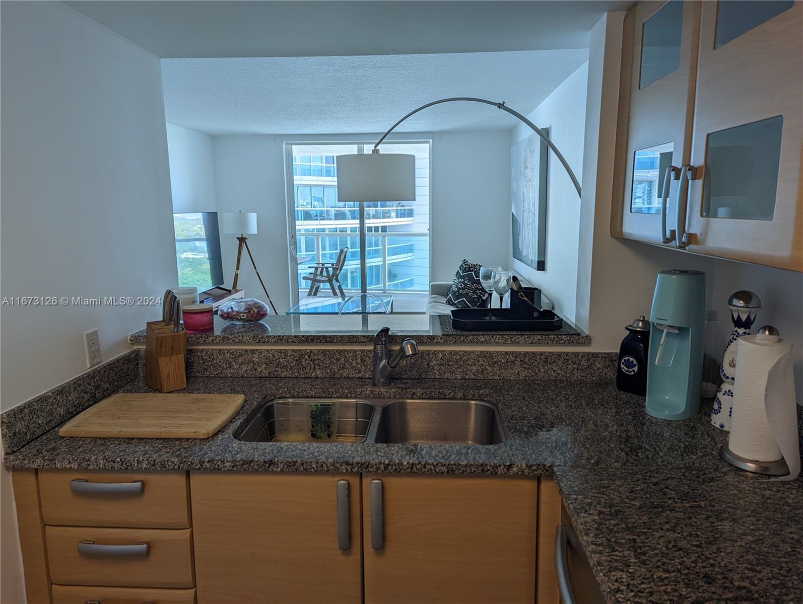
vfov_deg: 56.9
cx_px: 402
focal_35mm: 24
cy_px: 302
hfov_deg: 71.5
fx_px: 557
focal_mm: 6.81
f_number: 1.85
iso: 37
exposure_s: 1/120
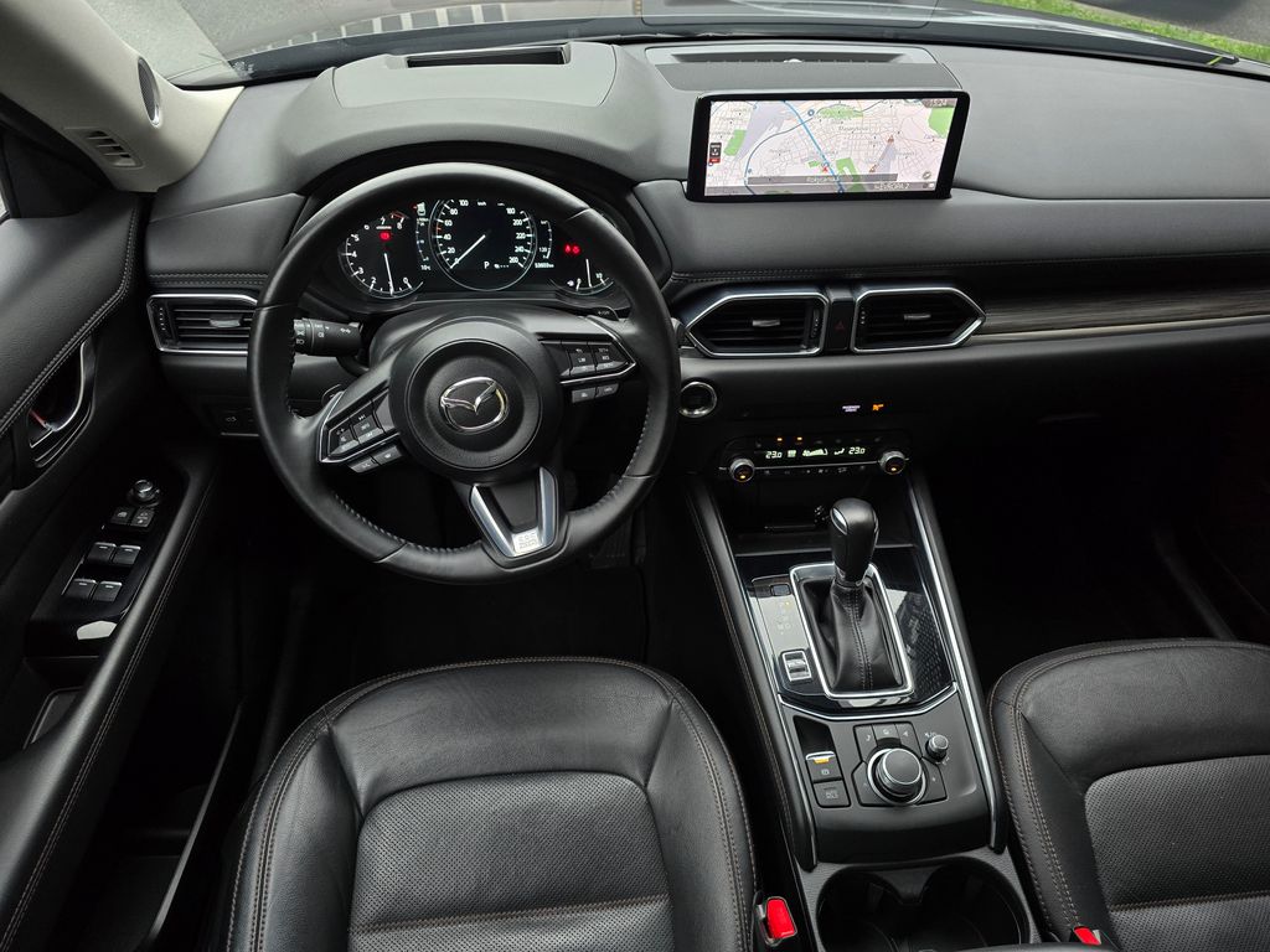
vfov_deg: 58.9
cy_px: 476
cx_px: 635
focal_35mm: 23
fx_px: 844
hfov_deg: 73.9
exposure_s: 1/180
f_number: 1.7
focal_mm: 6.3
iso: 200
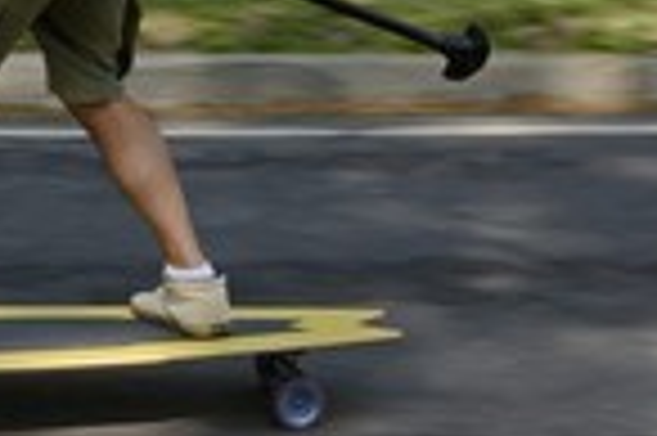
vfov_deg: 11.6
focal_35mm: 115
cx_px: -14
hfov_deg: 17.4
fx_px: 2096
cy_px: -112
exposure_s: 1/200
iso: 400
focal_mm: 40
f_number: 9
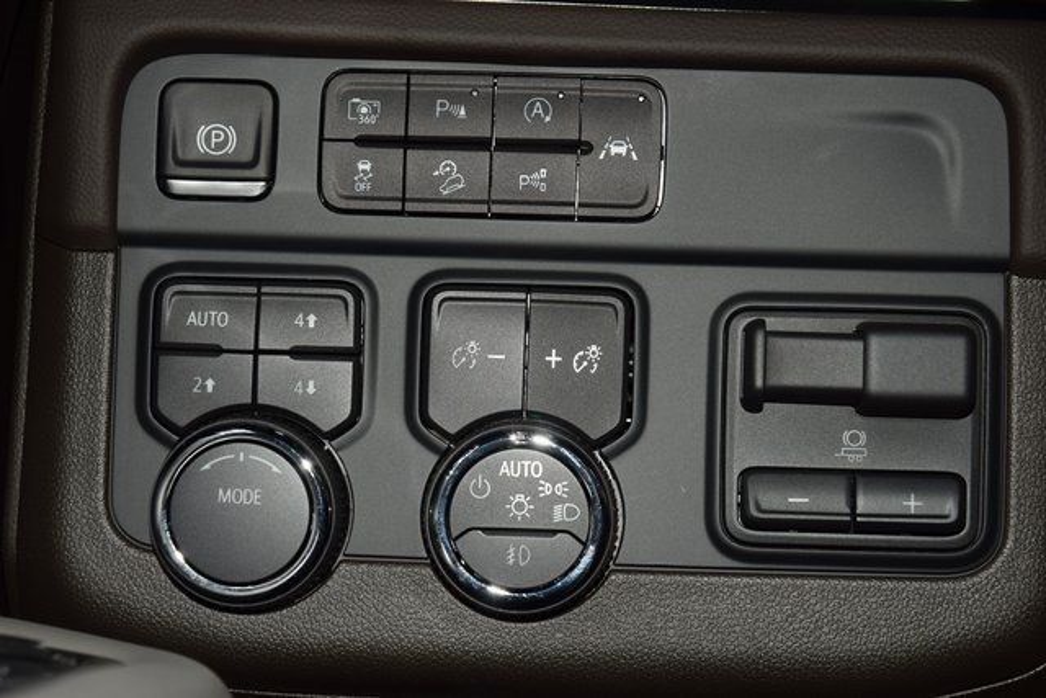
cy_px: 349
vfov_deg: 16.3
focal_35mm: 84
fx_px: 2441
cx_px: 523
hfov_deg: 24.2
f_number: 8
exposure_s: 1/125
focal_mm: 56
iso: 100
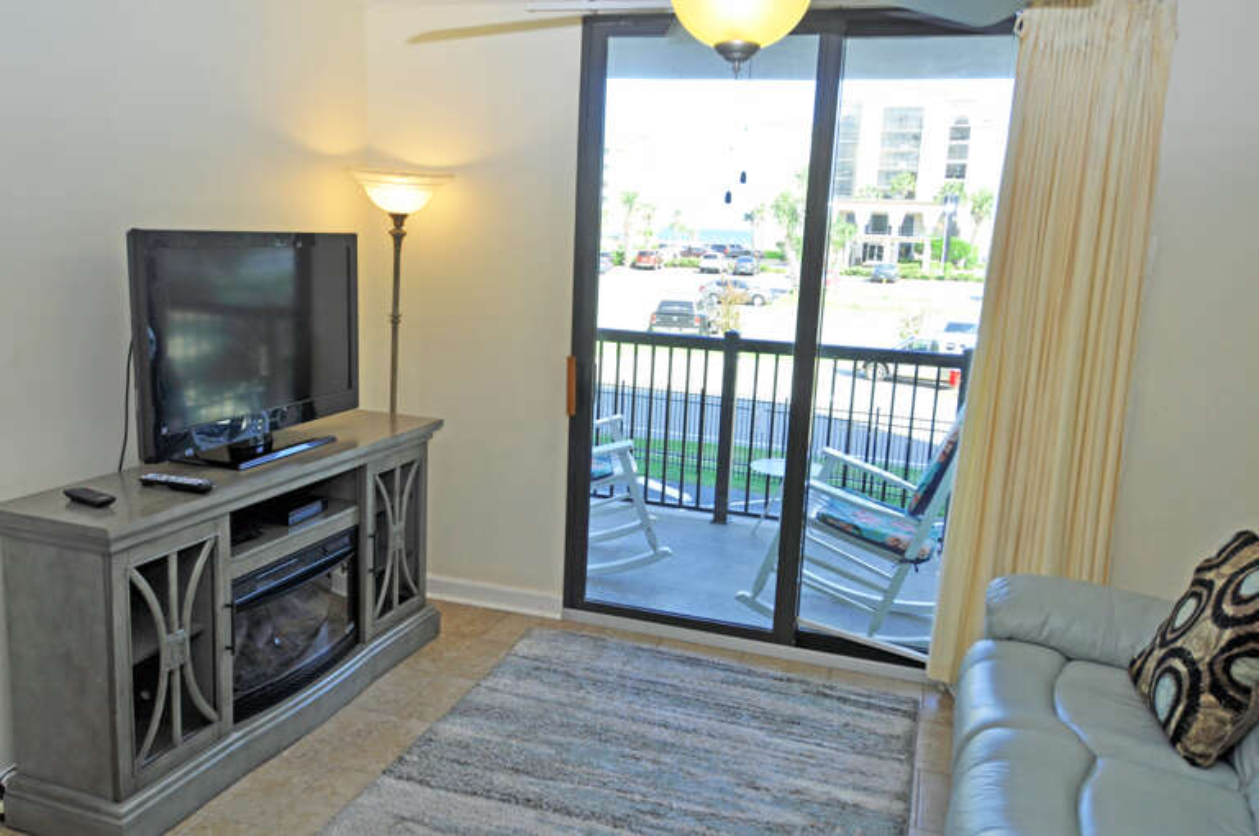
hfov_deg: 67.4
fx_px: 943
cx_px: 630
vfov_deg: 47.8
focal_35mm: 27
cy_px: 418
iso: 250
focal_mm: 18
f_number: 5.6
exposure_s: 1/125
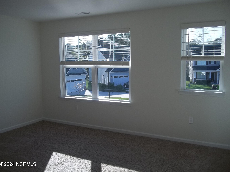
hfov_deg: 56.8
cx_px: 115
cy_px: 86
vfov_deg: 44.2
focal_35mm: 32
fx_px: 213
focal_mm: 5.7
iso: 64
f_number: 2.9
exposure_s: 1/400
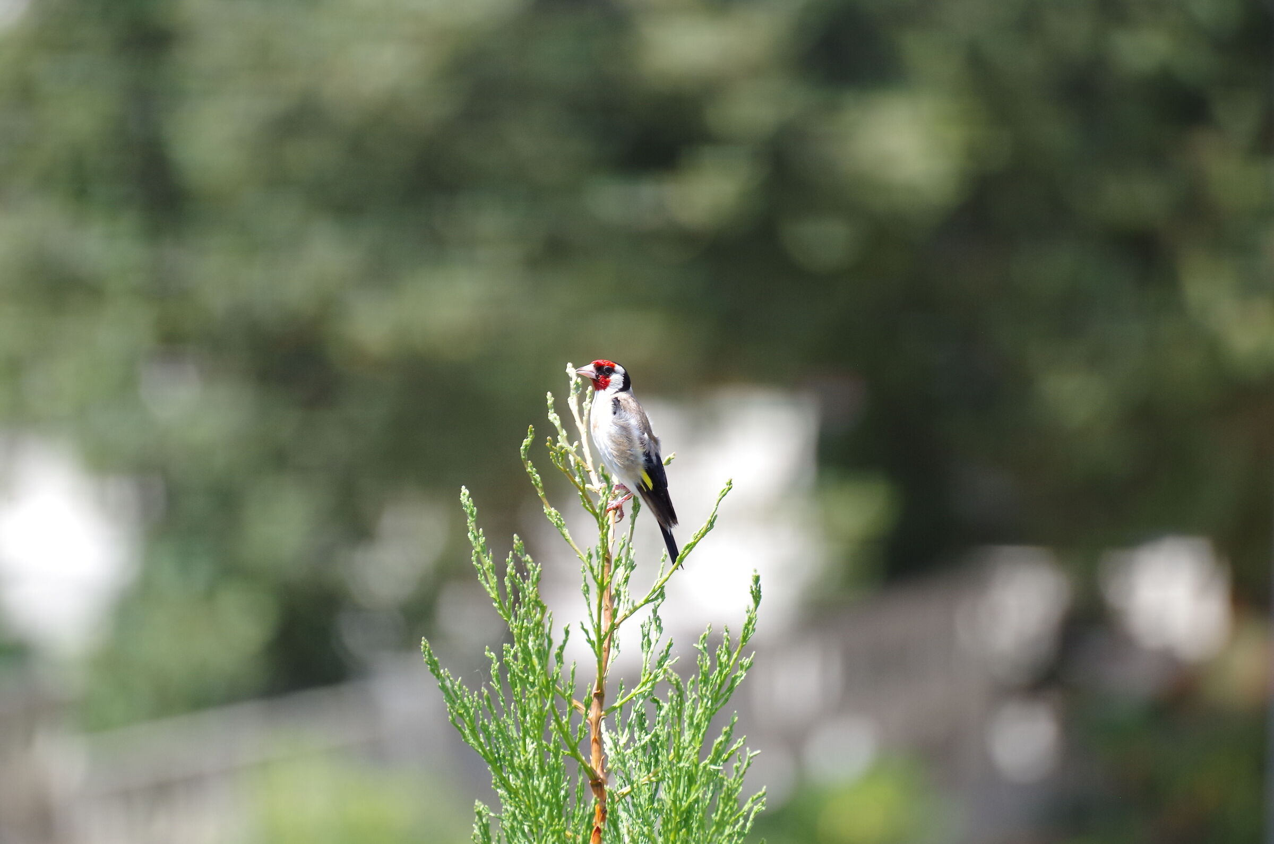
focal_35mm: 450
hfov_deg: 4.6
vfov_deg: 3.0
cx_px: 637
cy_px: 422
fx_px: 15893
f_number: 6.3
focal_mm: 300
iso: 400
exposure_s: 1/400
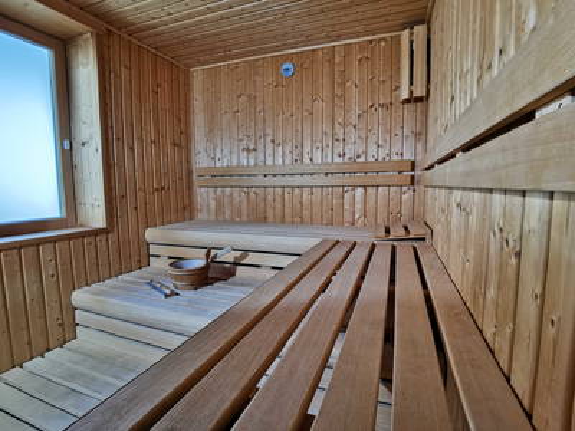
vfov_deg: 74.7
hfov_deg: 91.0
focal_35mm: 17
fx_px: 282
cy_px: 216
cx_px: 288
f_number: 2.2
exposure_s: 1/99.9
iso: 64
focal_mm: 2.26
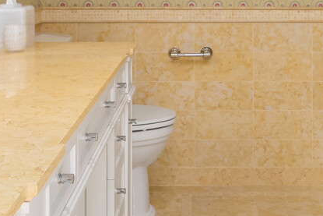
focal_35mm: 65
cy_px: -35
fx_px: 583
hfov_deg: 30.9
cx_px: 193
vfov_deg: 19.8
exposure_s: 1/6
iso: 500
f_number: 8
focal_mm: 18
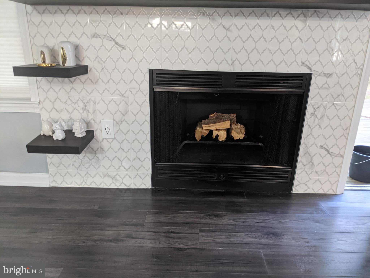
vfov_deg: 51.4
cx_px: 185
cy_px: 139
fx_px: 289
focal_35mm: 27
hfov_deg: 65.3
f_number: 1.73
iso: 342
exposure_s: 1/24
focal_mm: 4.38
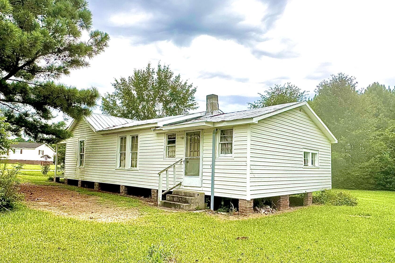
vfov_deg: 49.4
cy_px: 148
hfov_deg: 69.3
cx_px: 181
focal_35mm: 26
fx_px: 285
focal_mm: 2.22
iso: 40
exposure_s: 1/363
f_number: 2.2
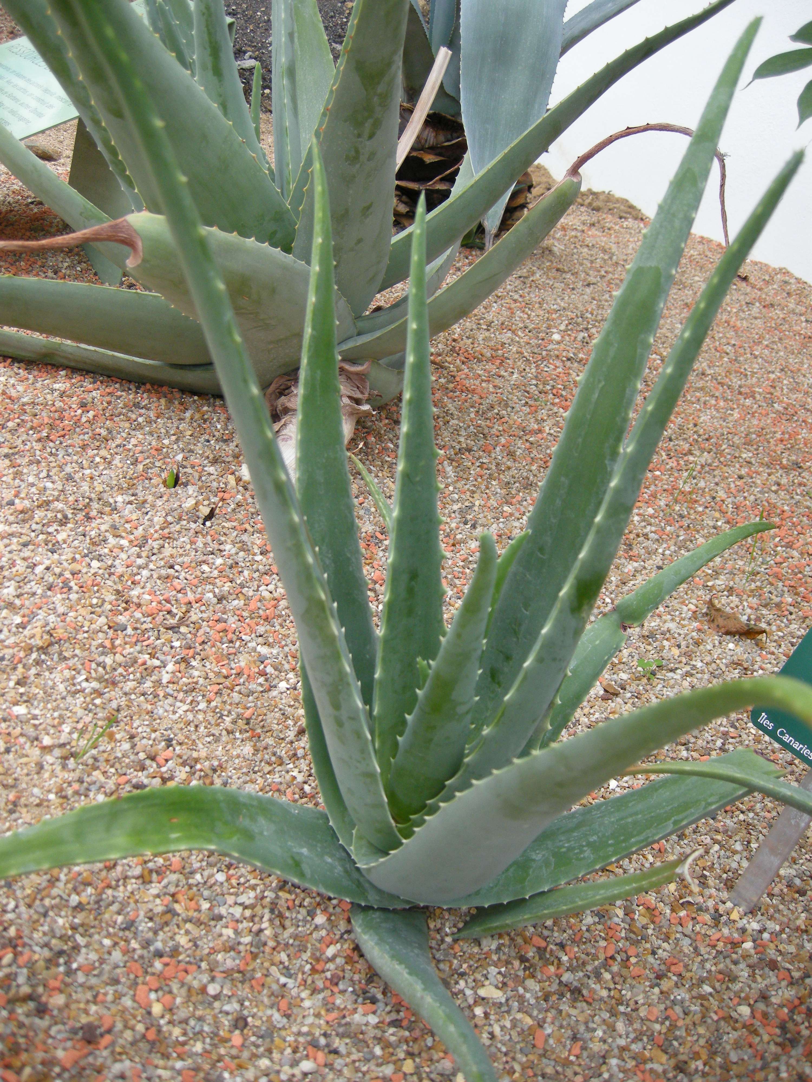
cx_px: 406
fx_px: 1095
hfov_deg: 40.7
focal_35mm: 35
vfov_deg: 52.6
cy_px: 541
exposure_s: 1/55.6
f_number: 2.7
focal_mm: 7.5
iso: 138
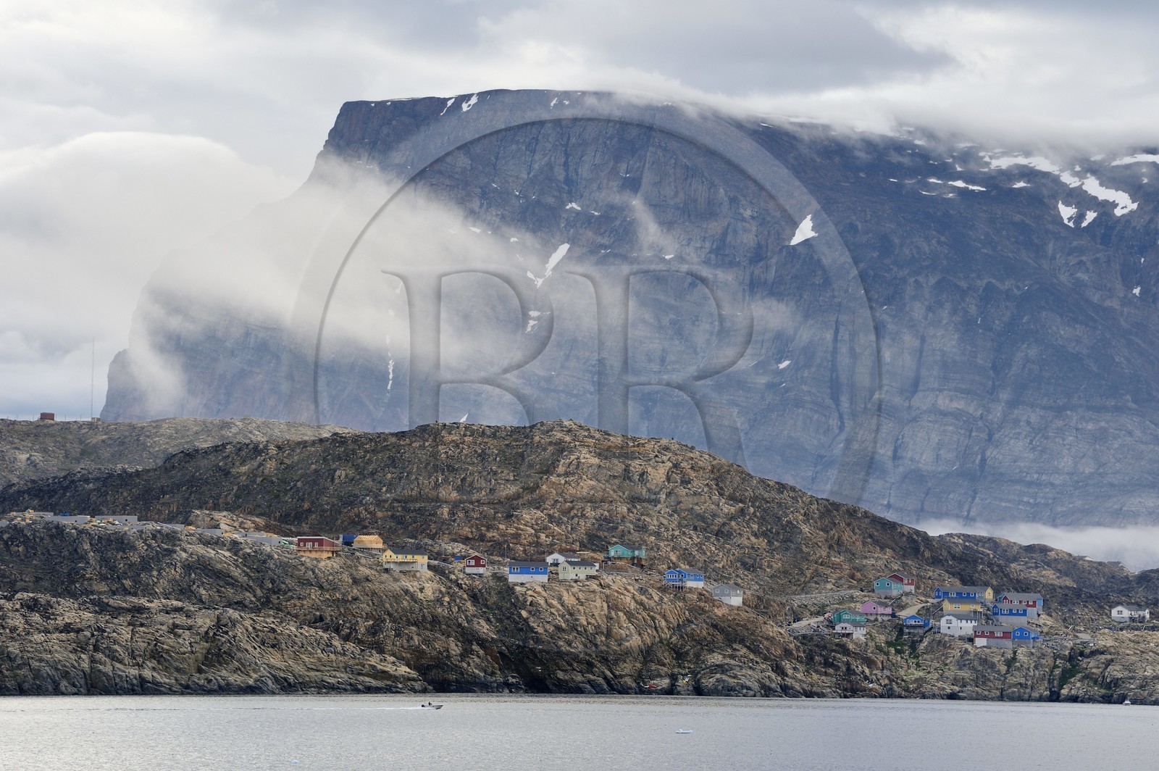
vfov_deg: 8.1
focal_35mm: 170
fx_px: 5468
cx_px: 580
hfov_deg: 12.1
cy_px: 386
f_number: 8
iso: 200
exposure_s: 1/320
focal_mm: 170
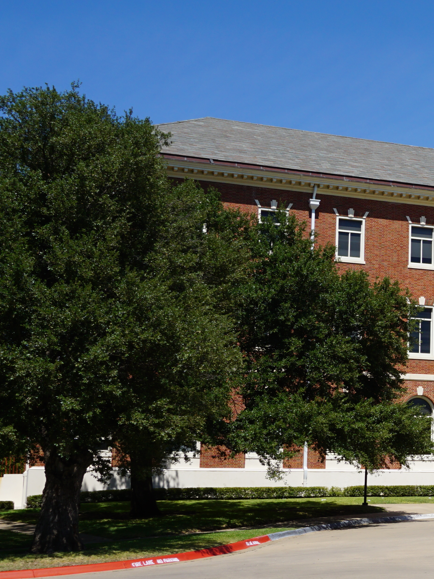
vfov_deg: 26.6
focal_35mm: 73
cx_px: 661
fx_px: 1223
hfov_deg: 17.9
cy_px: 324
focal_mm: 21
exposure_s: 1/160
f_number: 11
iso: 100
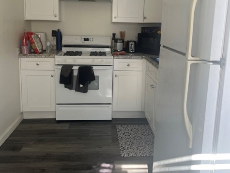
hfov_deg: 52.6
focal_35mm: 35
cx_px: 115
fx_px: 233
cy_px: 64
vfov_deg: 40.4
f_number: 1.6
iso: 80
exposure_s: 1/121
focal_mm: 5.1
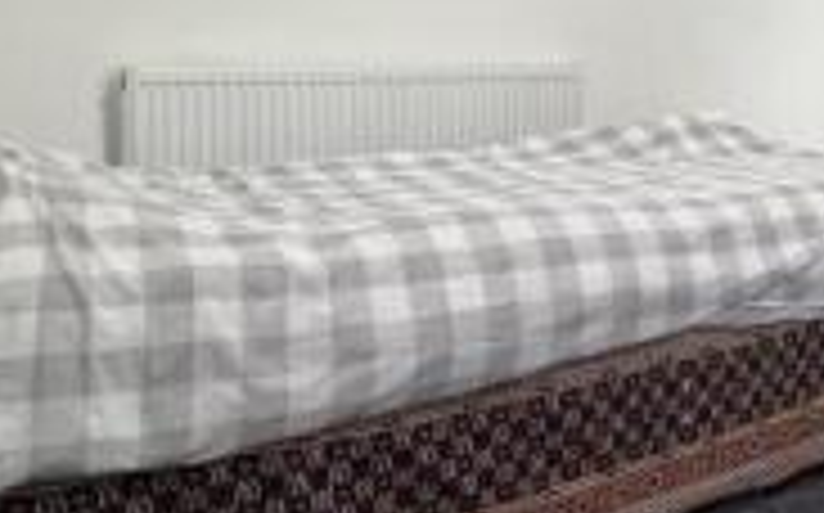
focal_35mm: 44
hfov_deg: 37.6
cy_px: 101
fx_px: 987
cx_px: 912
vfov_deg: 28.5
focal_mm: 1.57
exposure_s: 1/50
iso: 160
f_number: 1.8
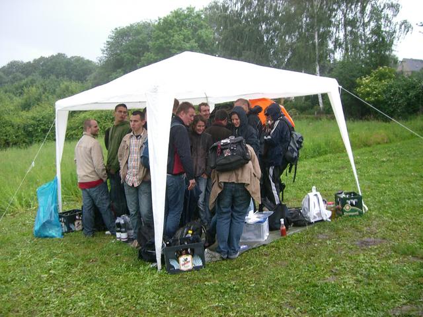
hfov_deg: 49.0
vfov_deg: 37.7
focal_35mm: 38
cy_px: 158
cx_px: 212
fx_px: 464
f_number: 2.7
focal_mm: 6.2
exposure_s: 1/60
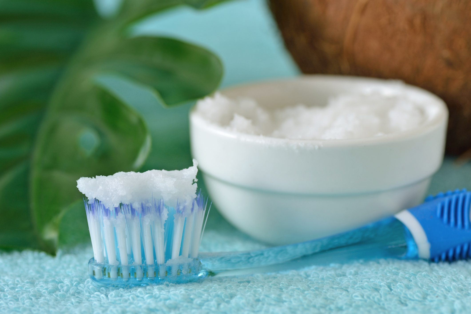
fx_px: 1766
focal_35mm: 135
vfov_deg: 10.2
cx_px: 236
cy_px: 157
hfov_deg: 15.2
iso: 100
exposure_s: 1/10
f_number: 8
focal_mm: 90
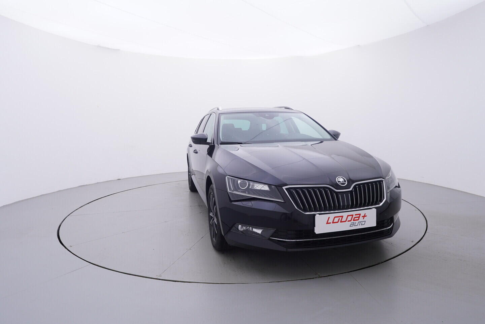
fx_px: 303
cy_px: 162
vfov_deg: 56.2
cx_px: 242
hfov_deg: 77.3
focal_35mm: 22
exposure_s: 1/80
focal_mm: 15
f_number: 5
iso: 200
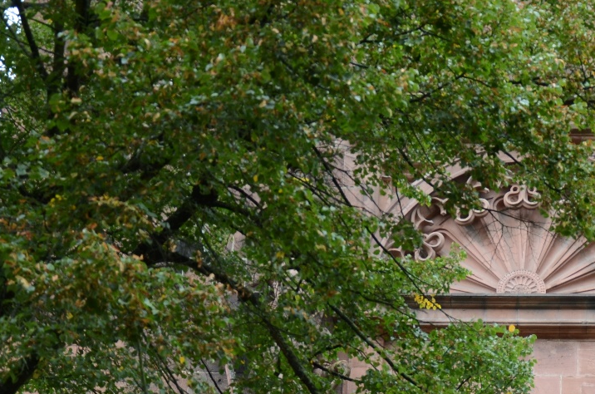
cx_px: 554
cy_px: 360
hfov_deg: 17.7
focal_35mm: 114
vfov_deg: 11.9
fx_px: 1880
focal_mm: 34
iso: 250
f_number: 4.2
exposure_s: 1/50
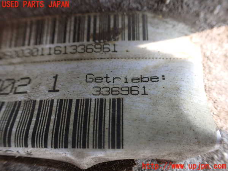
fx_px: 198
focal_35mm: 30
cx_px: 114
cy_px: 86
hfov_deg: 60.0
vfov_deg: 46.8
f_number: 2.3
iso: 160
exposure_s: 1/125
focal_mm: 5.4
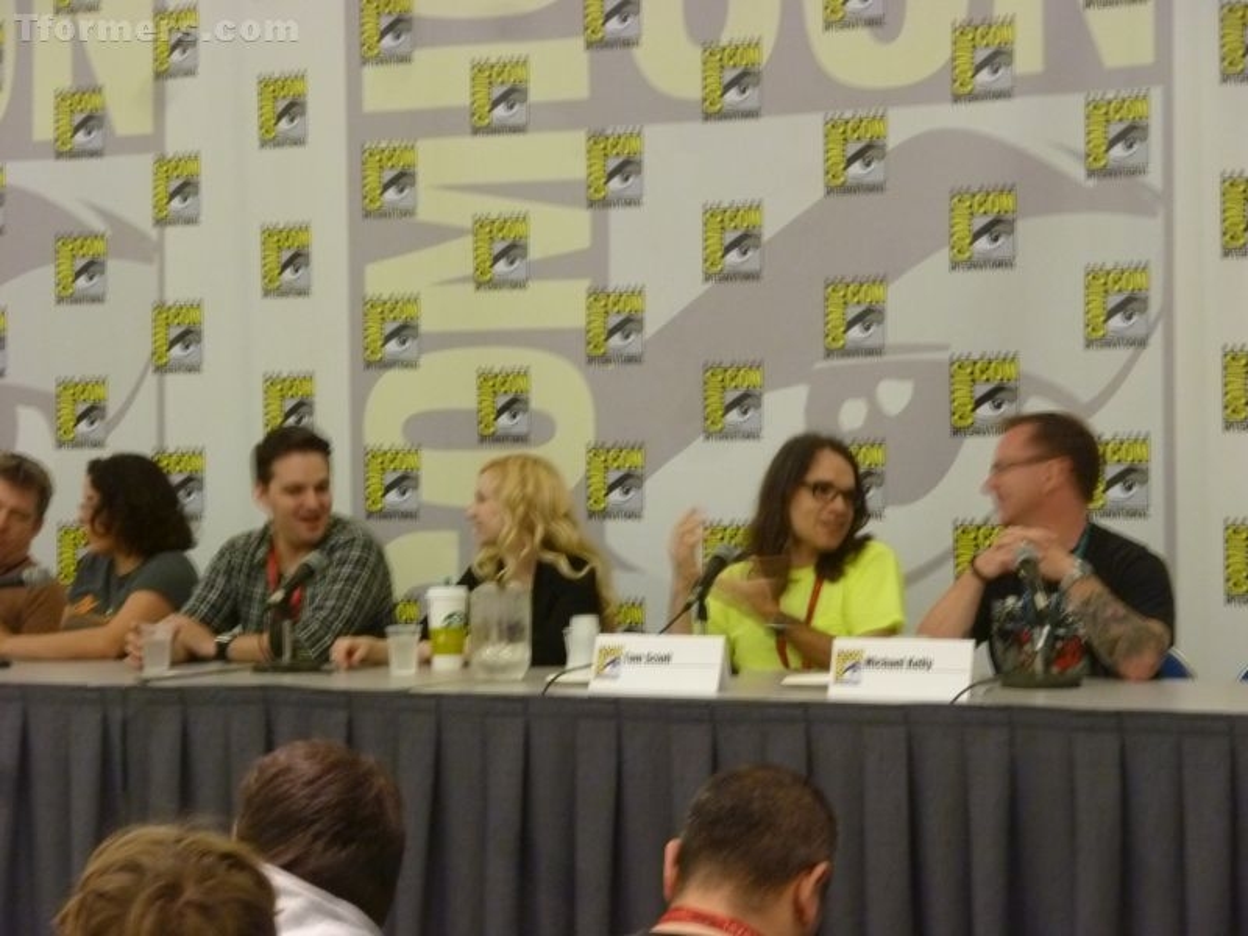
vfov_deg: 17.2
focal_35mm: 86
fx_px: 3101
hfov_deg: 22.8
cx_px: 624
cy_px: 468
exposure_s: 1/6
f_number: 5.1
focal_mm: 15.4
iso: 400
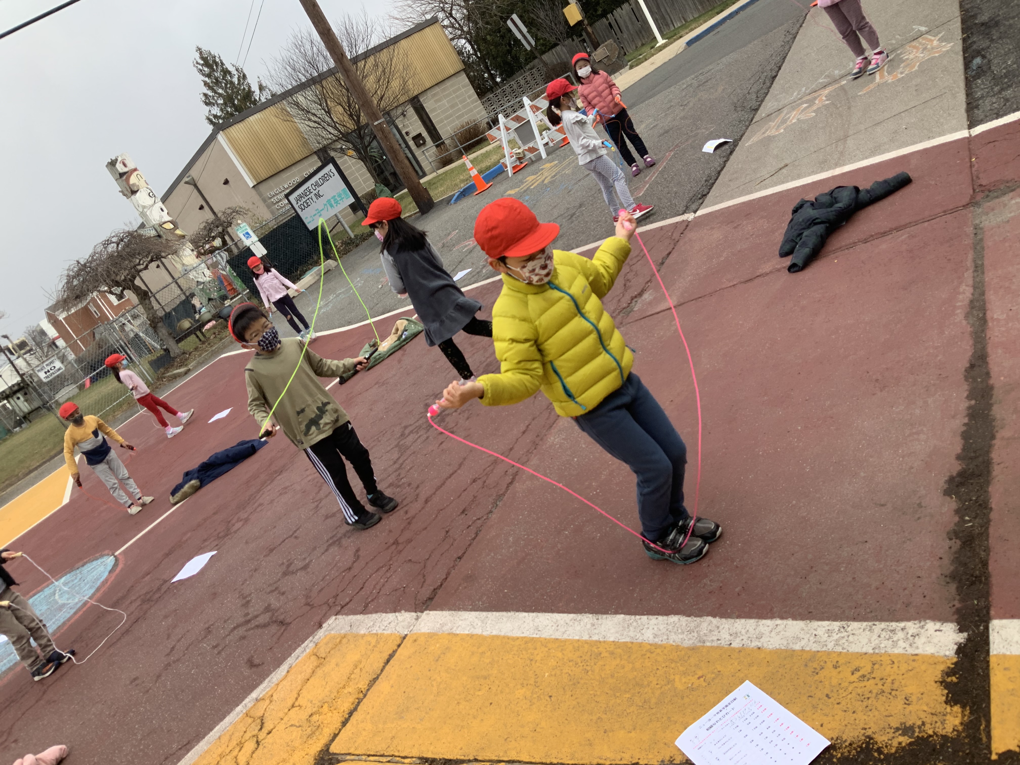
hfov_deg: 61.7
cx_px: 510
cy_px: 382
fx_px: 855
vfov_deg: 48.2
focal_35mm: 29
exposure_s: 1/276
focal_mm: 3
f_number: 1.8
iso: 16
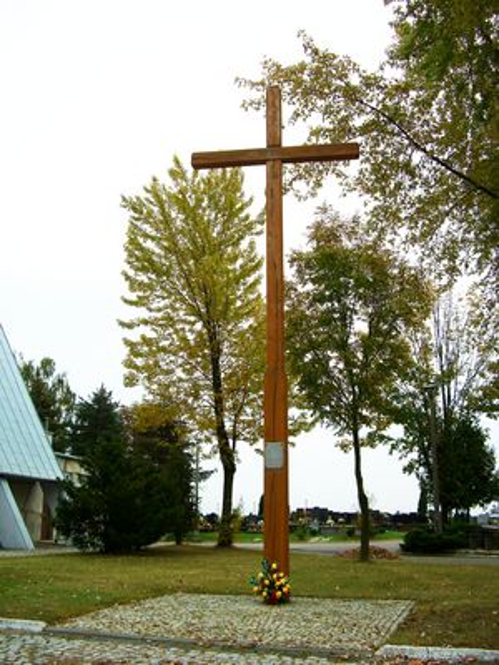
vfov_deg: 49.0
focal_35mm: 38
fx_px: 730
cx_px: 250
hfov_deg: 37.7
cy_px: 332
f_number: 2.8
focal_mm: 7.9
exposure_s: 1/400
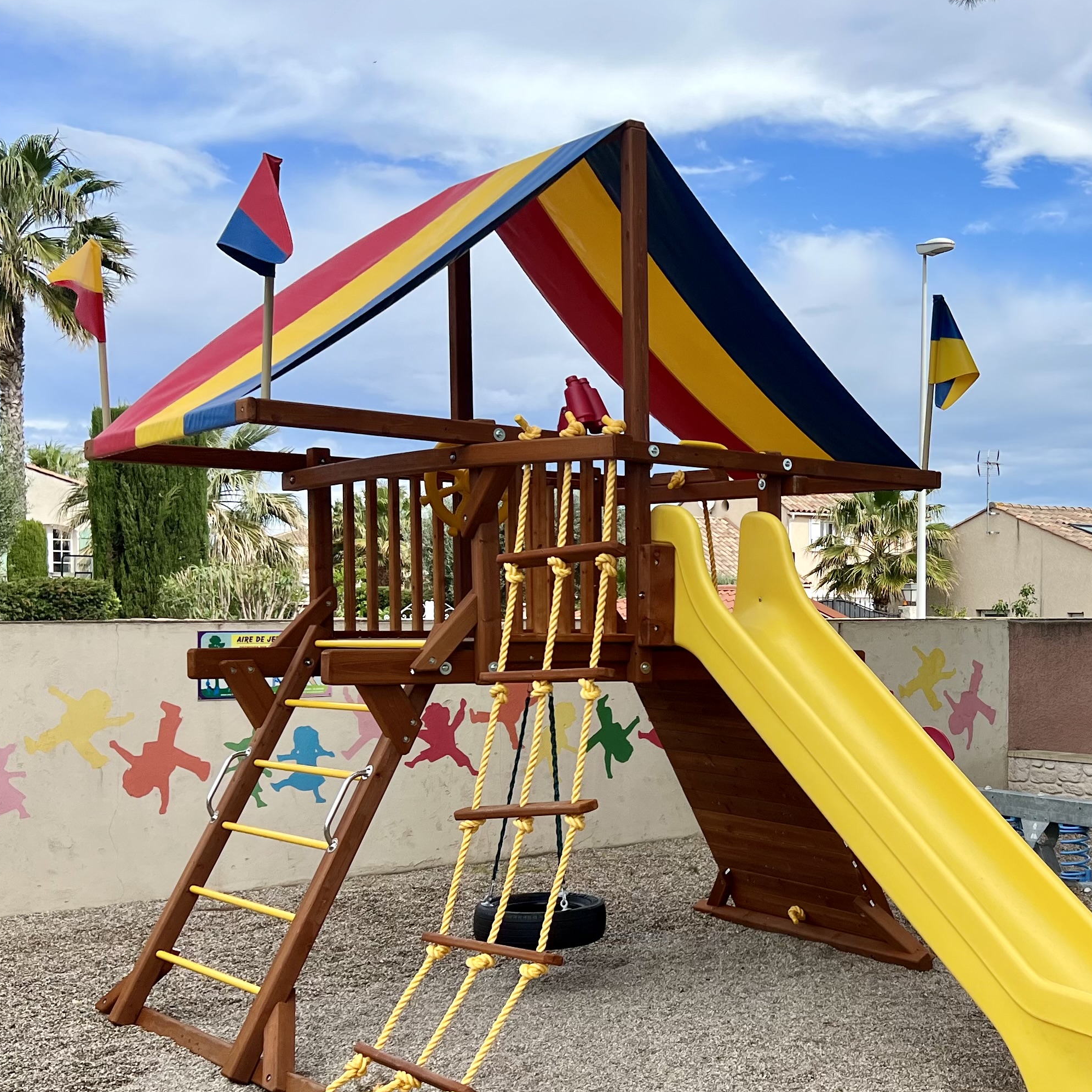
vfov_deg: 41.9
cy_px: 538
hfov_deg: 41.0
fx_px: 1428
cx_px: 776
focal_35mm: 40
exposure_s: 1/3831
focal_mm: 5.7
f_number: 1.5
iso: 50
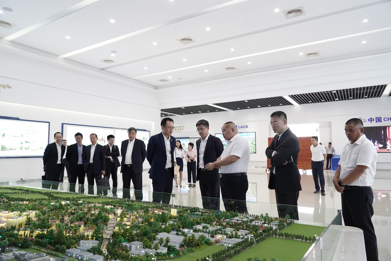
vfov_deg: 53.1
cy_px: 130
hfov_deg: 73.7
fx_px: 261
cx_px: 196
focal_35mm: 24
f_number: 4
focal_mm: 24
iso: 3200
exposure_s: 1/320
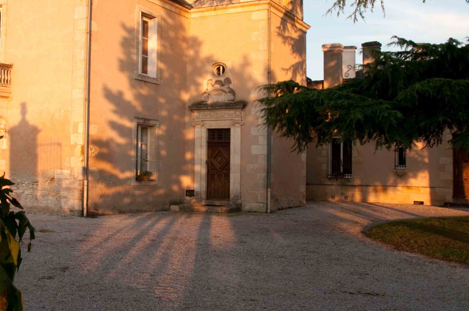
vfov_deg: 29.7
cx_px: 202
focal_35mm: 45
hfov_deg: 43.5
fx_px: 586
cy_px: 119
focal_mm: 18
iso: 200
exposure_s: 1/160
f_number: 6.3
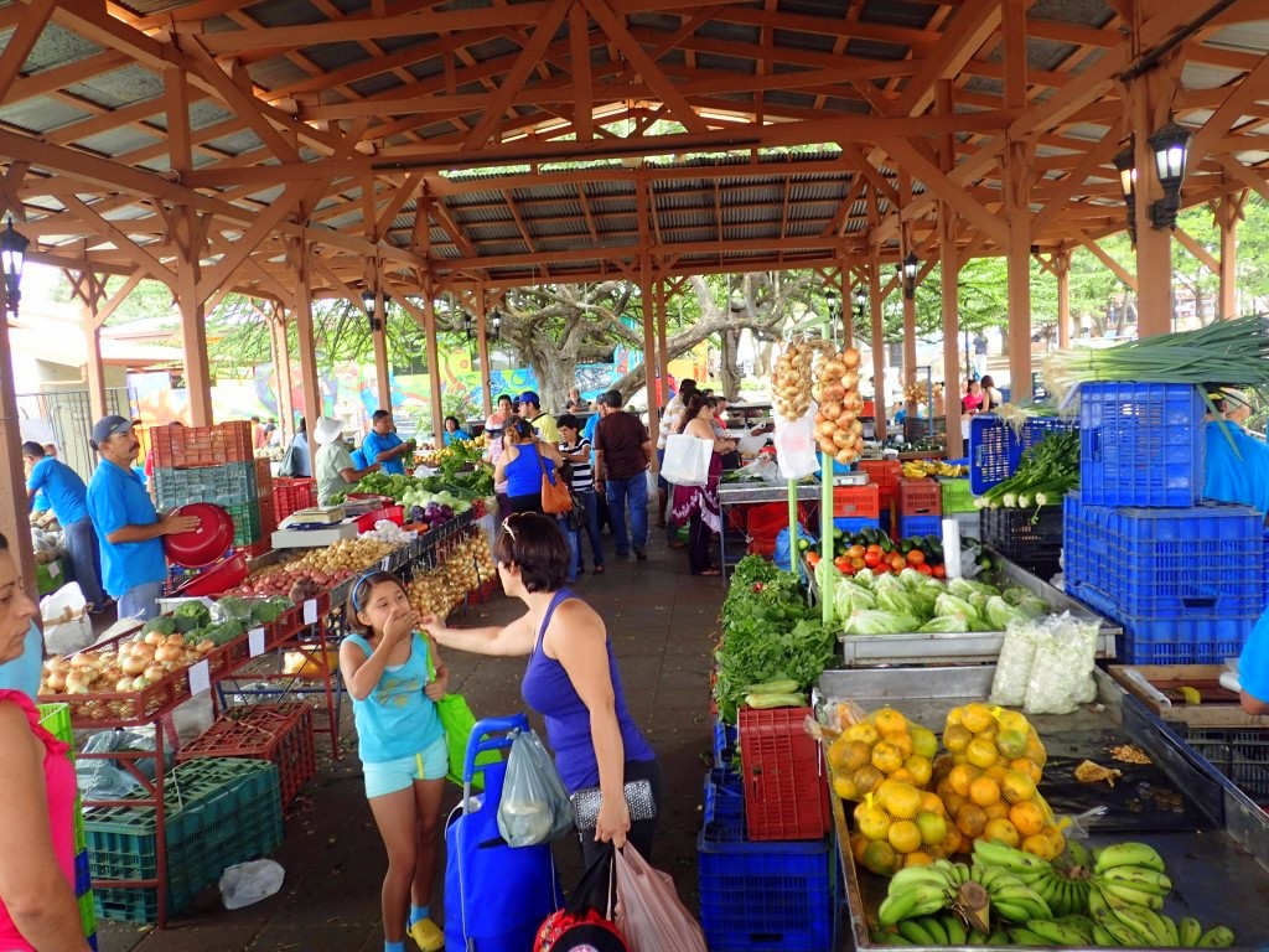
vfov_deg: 46.8
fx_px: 1100
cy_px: 476
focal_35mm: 30
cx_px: 634
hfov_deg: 60.0
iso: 100
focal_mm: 5.5
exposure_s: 1/100
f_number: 2.3
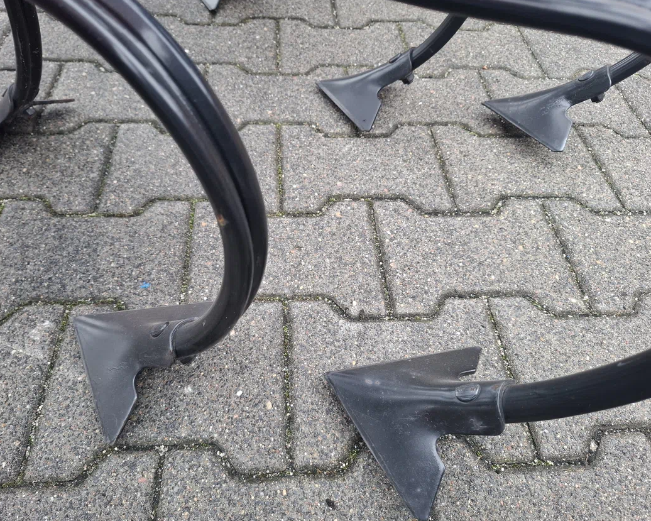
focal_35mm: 26
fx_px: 501
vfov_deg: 54.9
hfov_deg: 66.0
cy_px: 271
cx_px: 319
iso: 125
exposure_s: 1/100
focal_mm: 5.54
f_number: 1.8
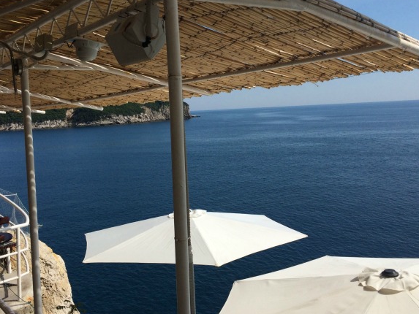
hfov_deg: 47.9
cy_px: 134
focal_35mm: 39
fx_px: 472
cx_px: 210
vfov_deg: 36.8
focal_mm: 4.15
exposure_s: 1/3731
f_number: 2.2
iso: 32
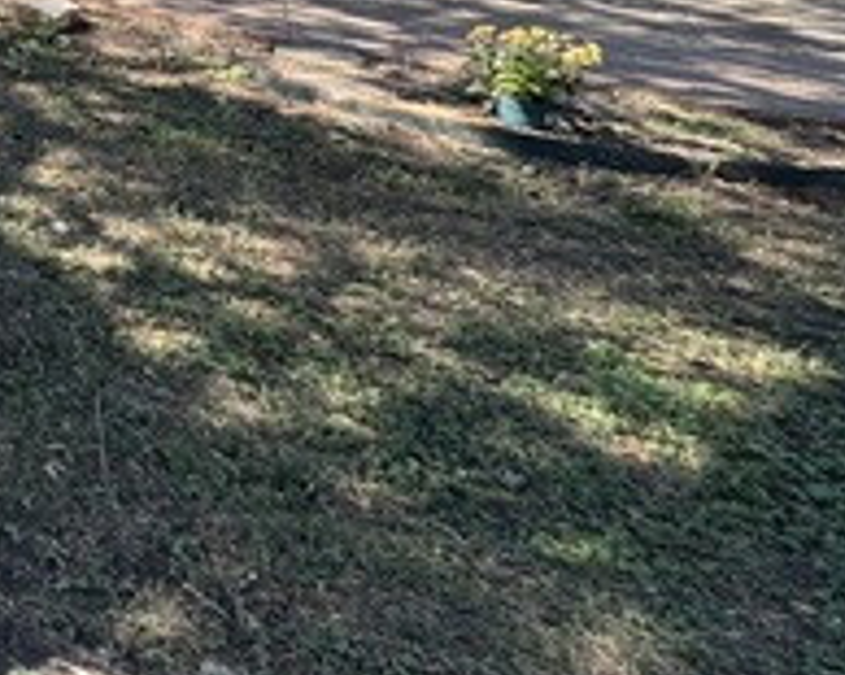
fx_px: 1125
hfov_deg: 25.3
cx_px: -540
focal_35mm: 45
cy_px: -200
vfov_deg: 27.8
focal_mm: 2.22
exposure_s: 1/224
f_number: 2.2
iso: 40
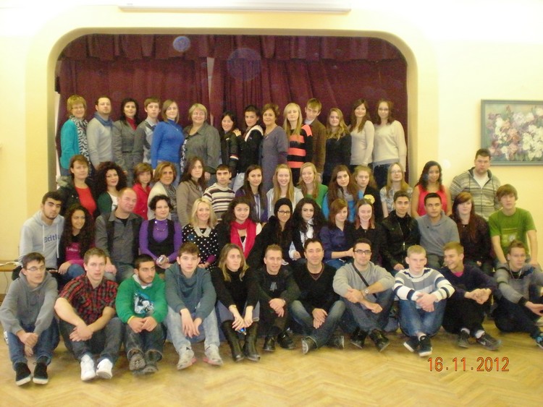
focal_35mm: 38
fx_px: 596
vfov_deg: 37.7
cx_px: 272
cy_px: 204
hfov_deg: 49.0
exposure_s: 1/60
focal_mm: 6.3
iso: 800
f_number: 3.1
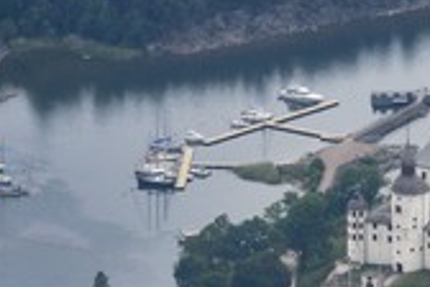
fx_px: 8050
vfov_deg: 2.0
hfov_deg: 3.1
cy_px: 241
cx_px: 340
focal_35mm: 674
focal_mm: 180
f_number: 3.2
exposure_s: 1/2500
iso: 200
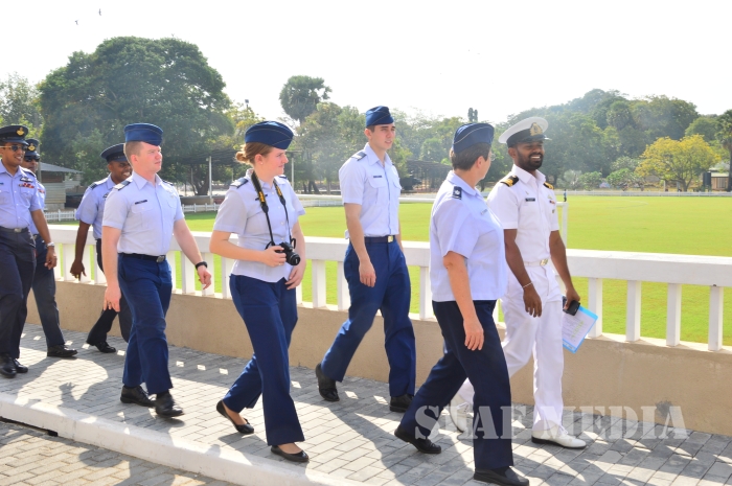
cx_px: 366
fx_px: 762
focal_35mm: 38
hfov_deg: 51.3
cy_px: 243
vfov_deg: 35.4
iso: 200
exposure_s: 1/125
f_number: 13
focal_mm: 25
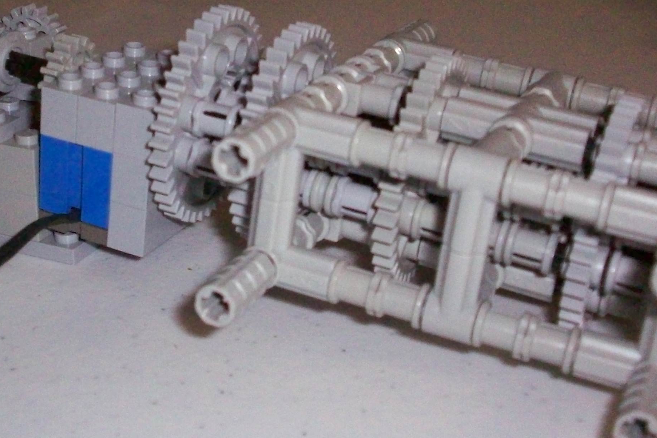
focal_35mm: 64
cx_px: 201
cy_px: 175
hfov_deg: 31.1
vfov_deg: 21.2
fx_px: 1168
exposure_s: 1/128
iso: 400
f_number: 2.8
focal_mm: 6.2
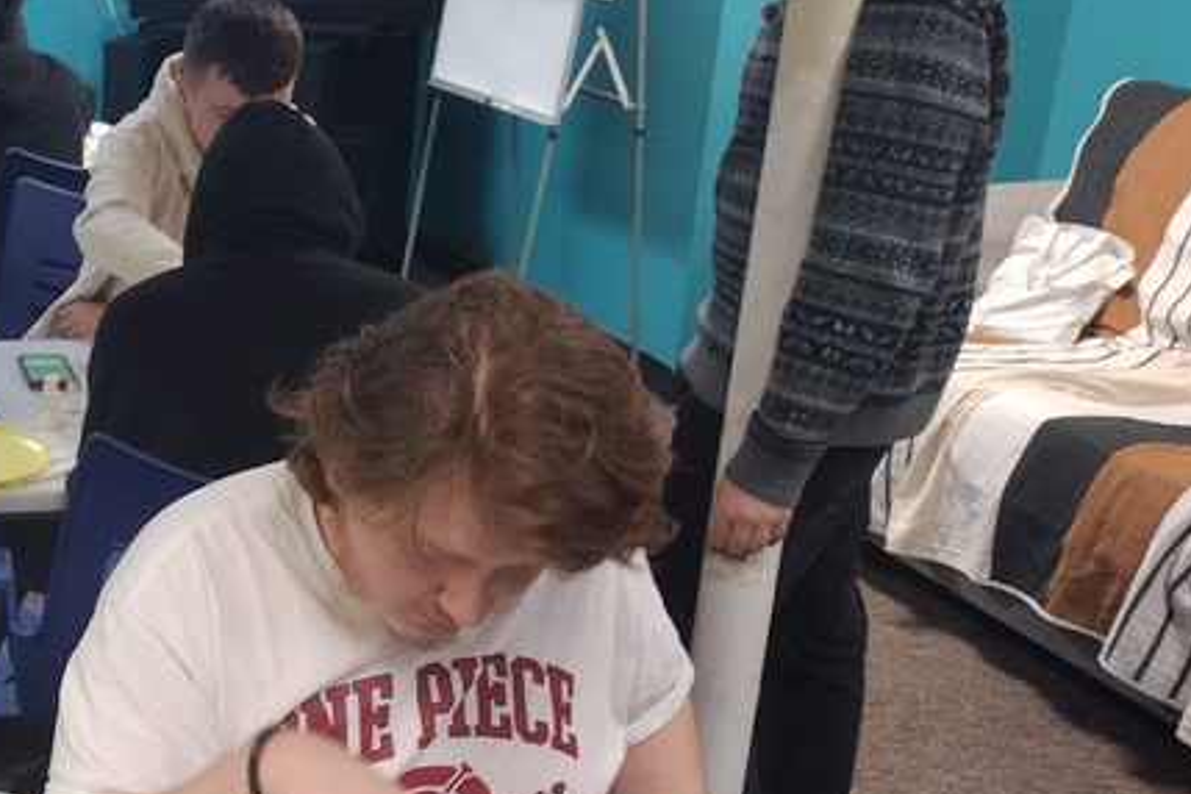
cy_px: 525
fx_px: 2216
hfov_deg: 26.8
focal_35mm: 67
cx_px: -217
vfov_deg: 20.2
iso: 263
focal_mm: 4.71
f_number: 1.7
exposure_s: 1/40
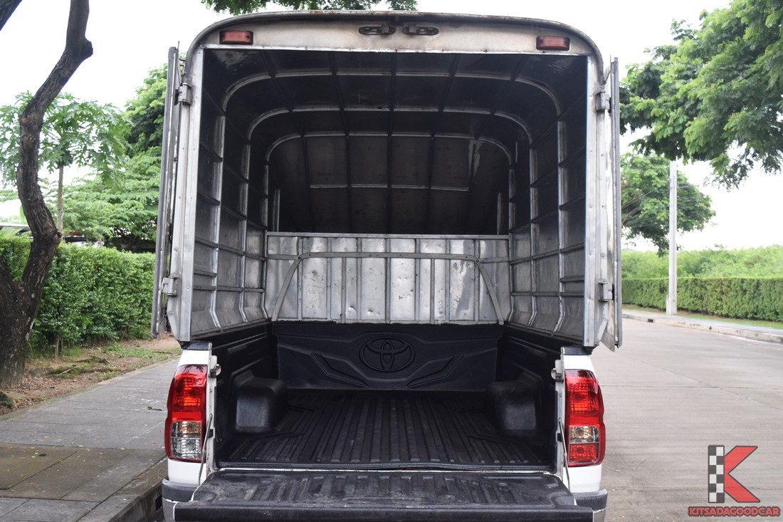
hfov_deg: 49.6
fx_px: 848
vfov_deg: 34.2
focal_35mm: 39
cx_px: 392
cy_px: 261
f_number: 7.1
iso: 1250
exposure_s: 1/200
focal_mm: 26
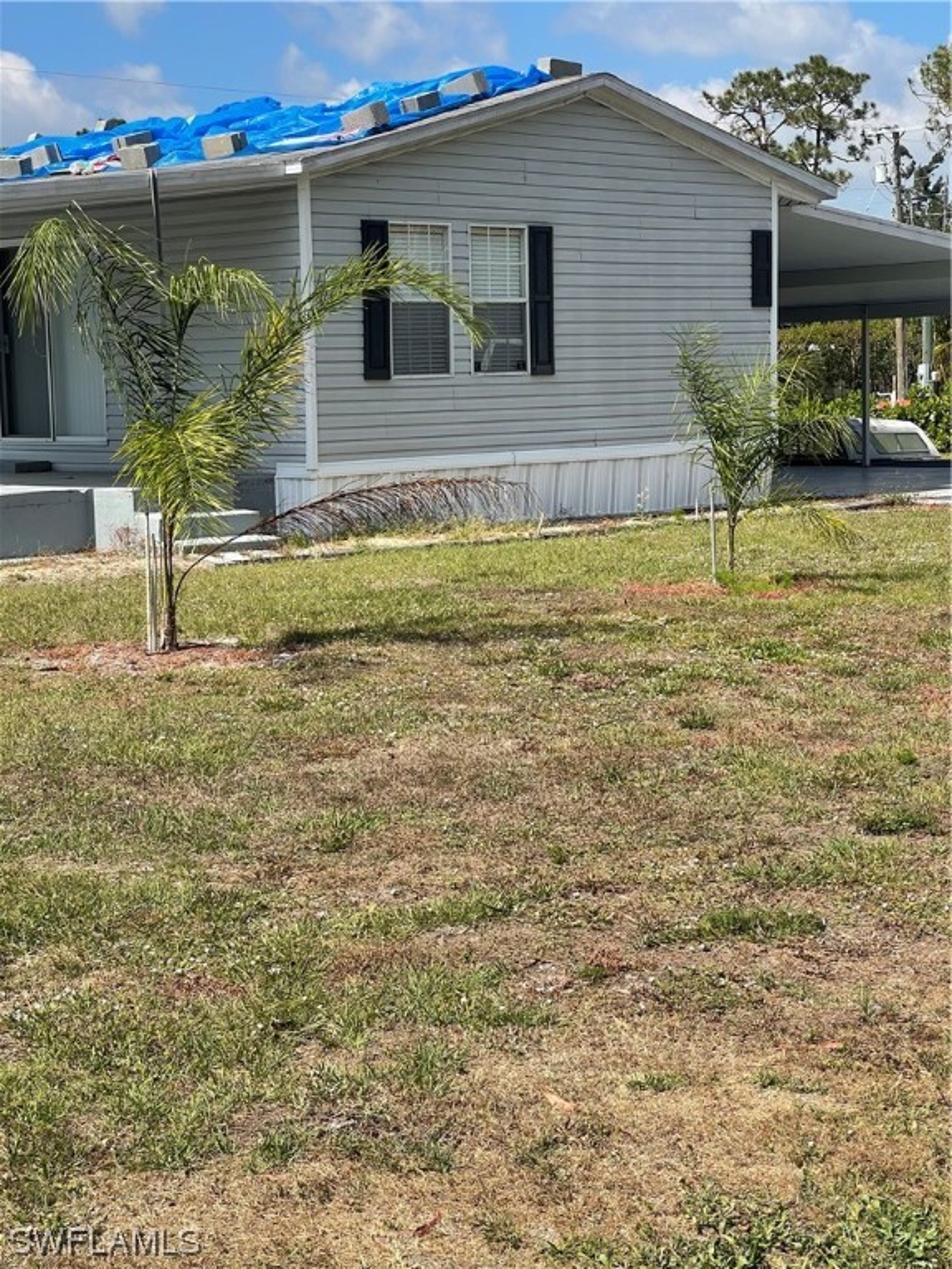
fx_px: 2347
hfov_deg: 22.9
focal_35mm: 64
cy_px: 634
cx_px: 476
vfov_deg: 30.3
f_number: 2.2
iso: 20
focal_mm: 7.5
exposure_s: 1/1167
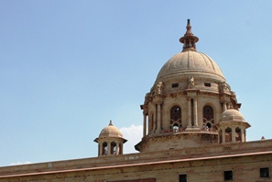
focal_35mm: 71
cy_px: 158
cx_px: 124
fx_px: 536
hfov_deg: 28.4
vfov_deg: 18.9
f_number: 10
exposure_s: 1/400
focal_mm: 22
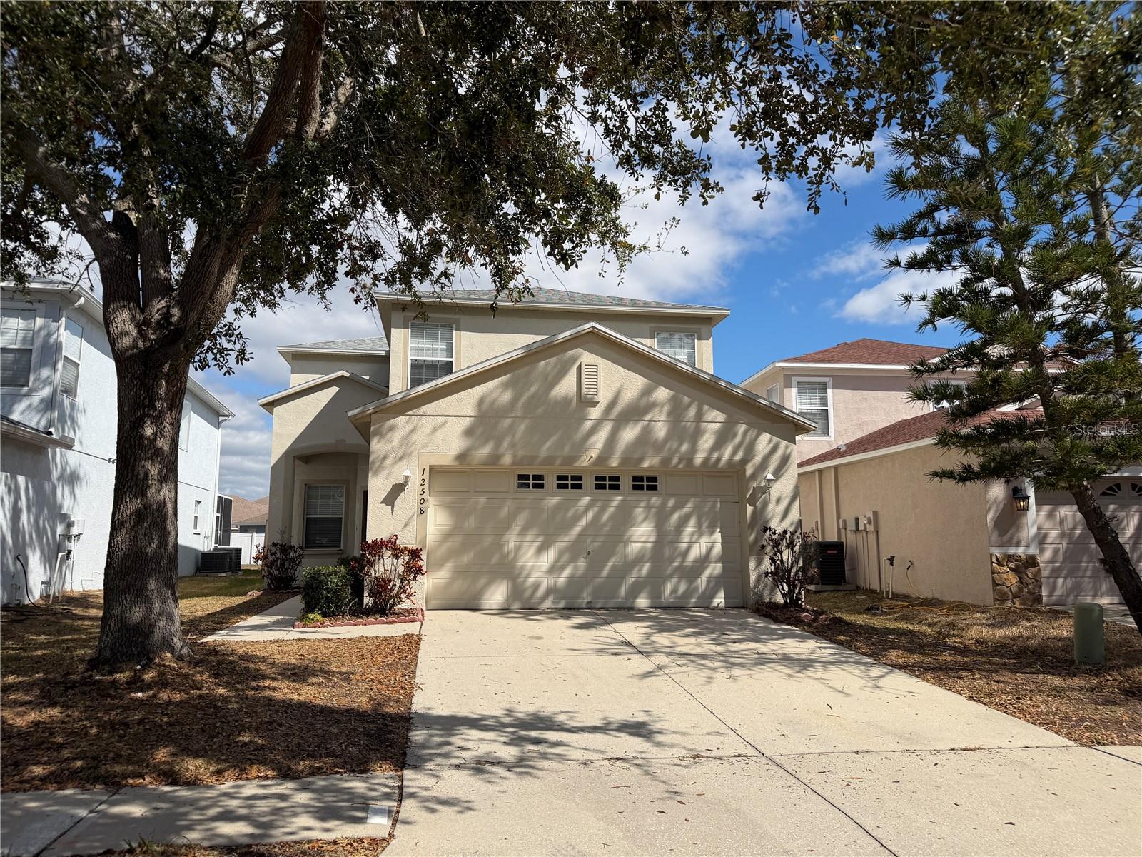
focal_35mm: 24
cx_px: 571
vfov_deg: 56.8
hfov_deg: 71.6
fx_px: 792
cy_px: 428
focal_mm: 6.76
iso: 80
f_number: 1.78
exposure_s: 1/7353
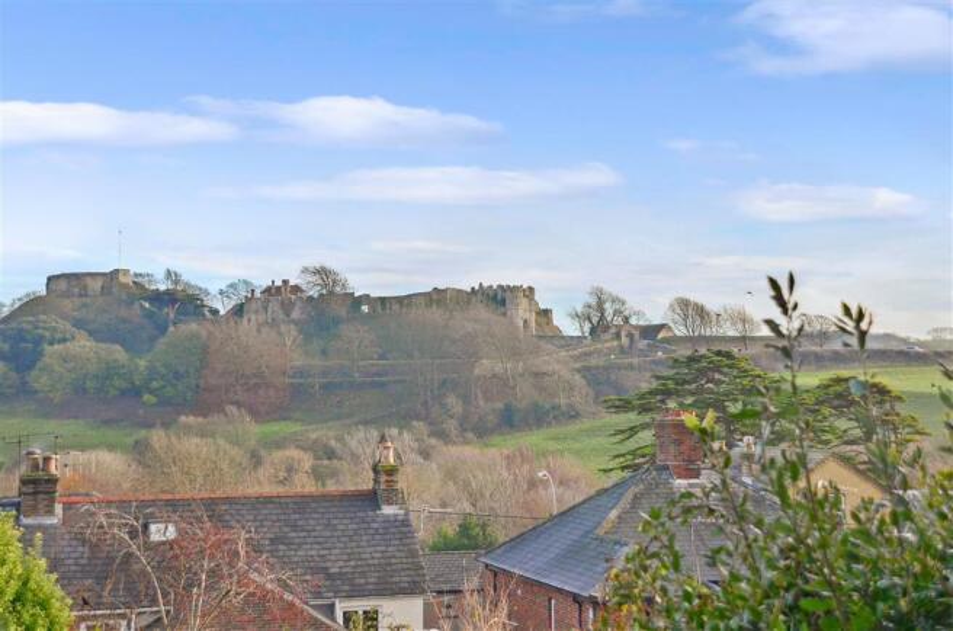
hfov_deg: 30.6
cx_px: 476
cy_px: 316
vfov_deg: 20.5
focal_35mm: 66
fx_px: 1743
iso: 200
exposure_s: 1/250
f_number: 8
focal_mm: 44
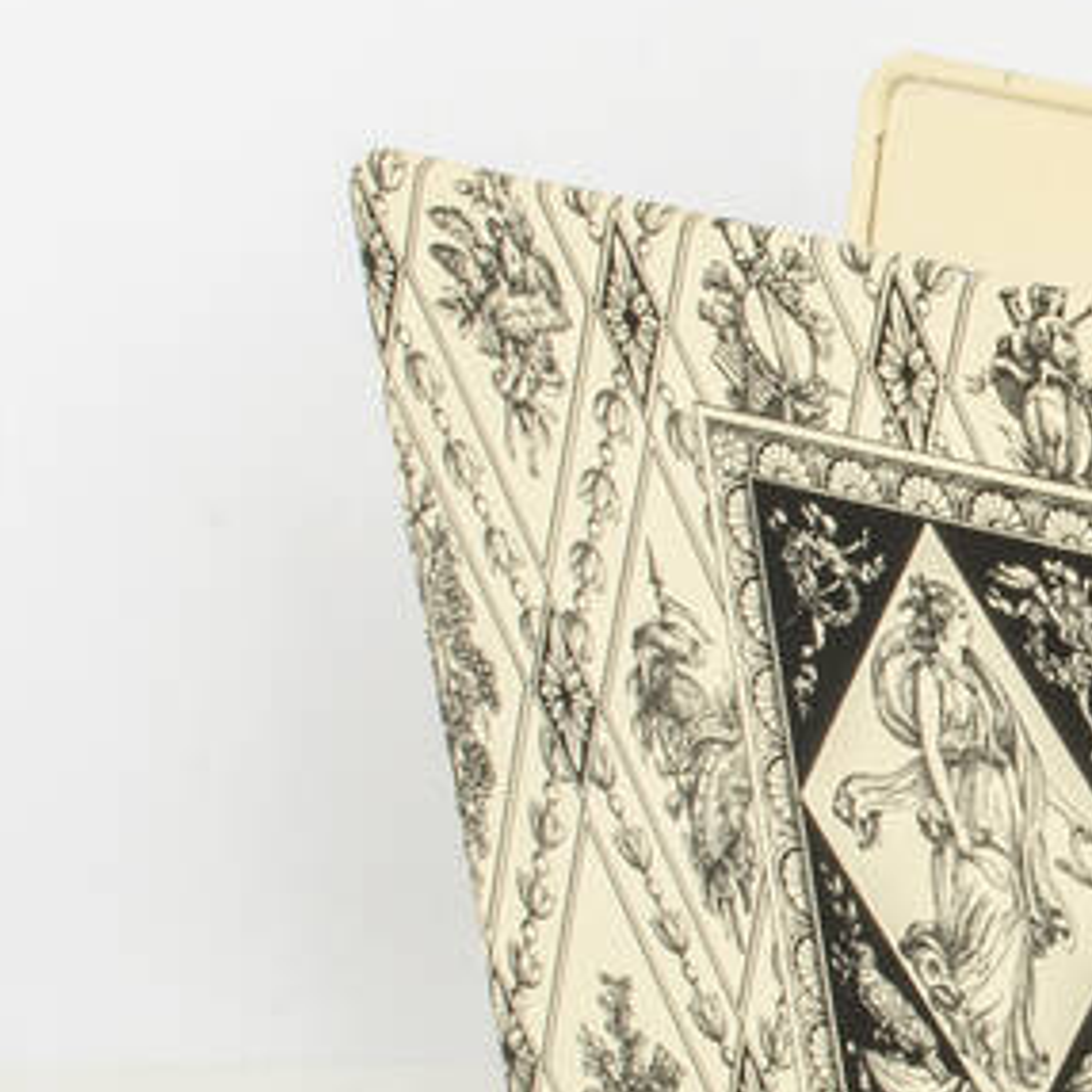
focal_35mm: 218
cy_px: 769
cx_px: 1142
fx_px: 7783
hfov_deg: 8.0
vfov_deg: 8.0
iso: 100
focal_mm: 35
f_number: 18
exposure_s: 1/160
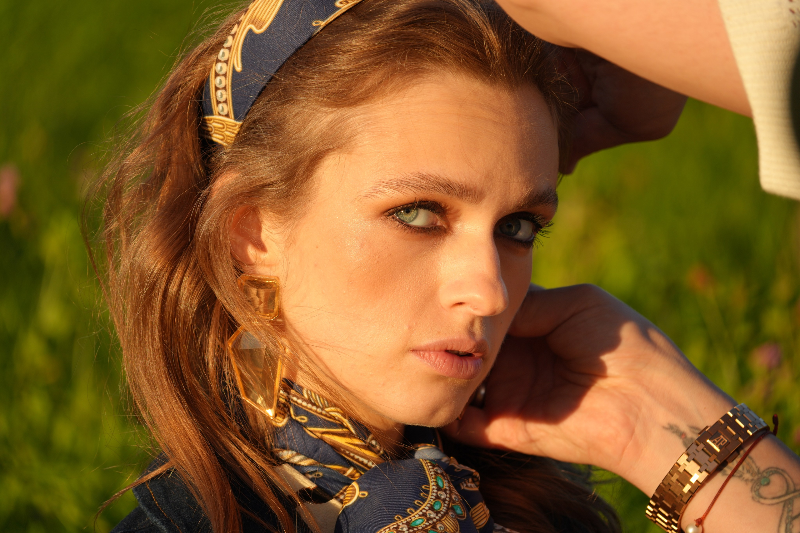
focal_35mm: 220
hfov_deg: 9.4
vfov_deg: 6.2
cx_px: 400
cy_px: 266
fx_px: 4889
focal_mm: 220
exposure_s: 1/320
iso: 200
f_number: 7.1
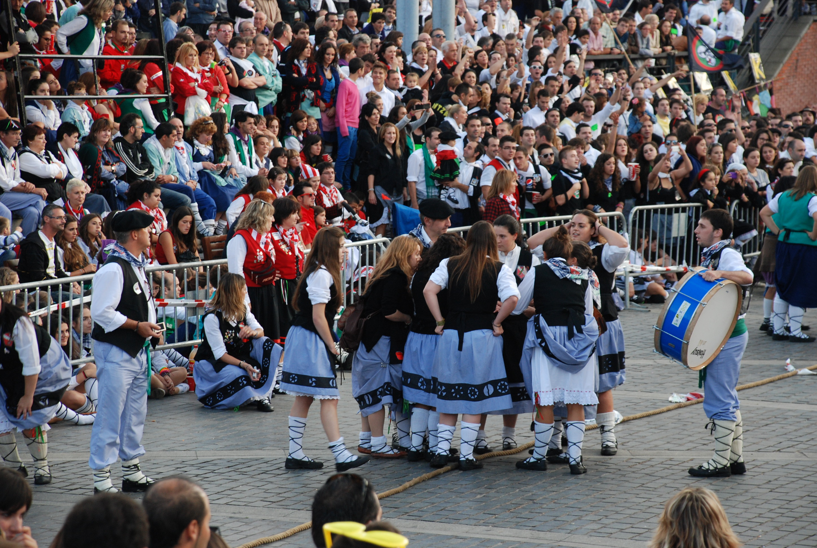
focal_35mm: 142
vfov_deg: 9.7
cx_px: 408
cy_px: 274
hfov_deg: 14.4
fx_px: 3241
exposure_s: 1/100
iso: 400
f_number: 5.6
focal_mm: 95
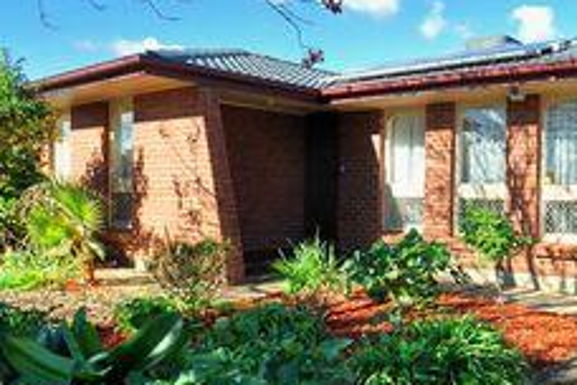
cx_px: 493
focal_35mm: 36
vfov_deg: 37.3
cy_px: 189
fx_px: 569
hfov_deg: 49.3
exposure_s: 1/200
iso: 200
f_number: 5
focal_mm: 11.5
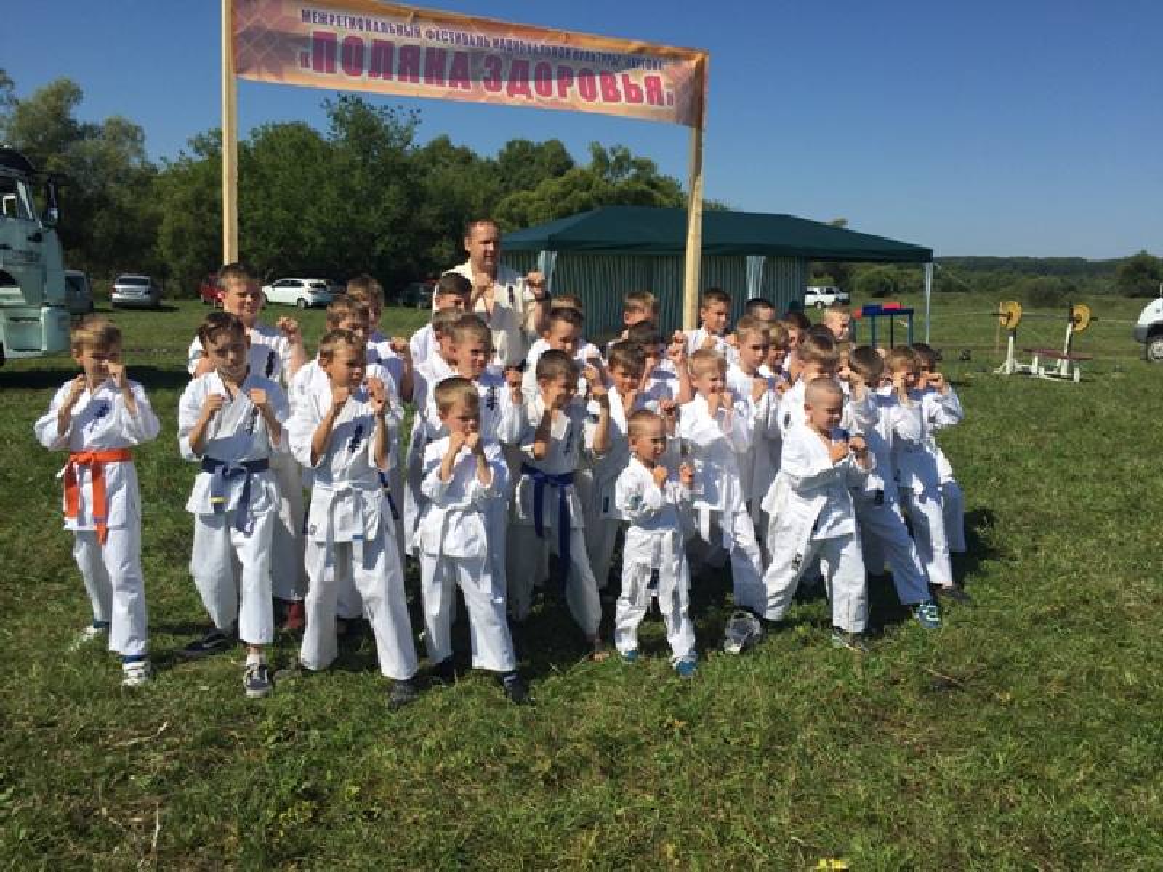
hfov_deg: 61.7
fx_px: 974
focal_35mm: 29
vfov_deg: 48.2
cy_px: 436
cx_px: 582
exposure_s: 1/3597
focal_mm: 4.15
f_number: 2.2
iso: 32
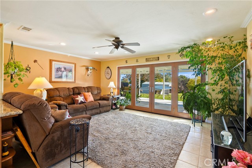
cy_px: 84
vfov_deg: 73.8
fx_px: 112
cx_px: 126
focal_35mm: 16
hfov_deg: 96.7
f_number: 7.1
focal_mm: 16
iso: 400
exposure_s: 1/10
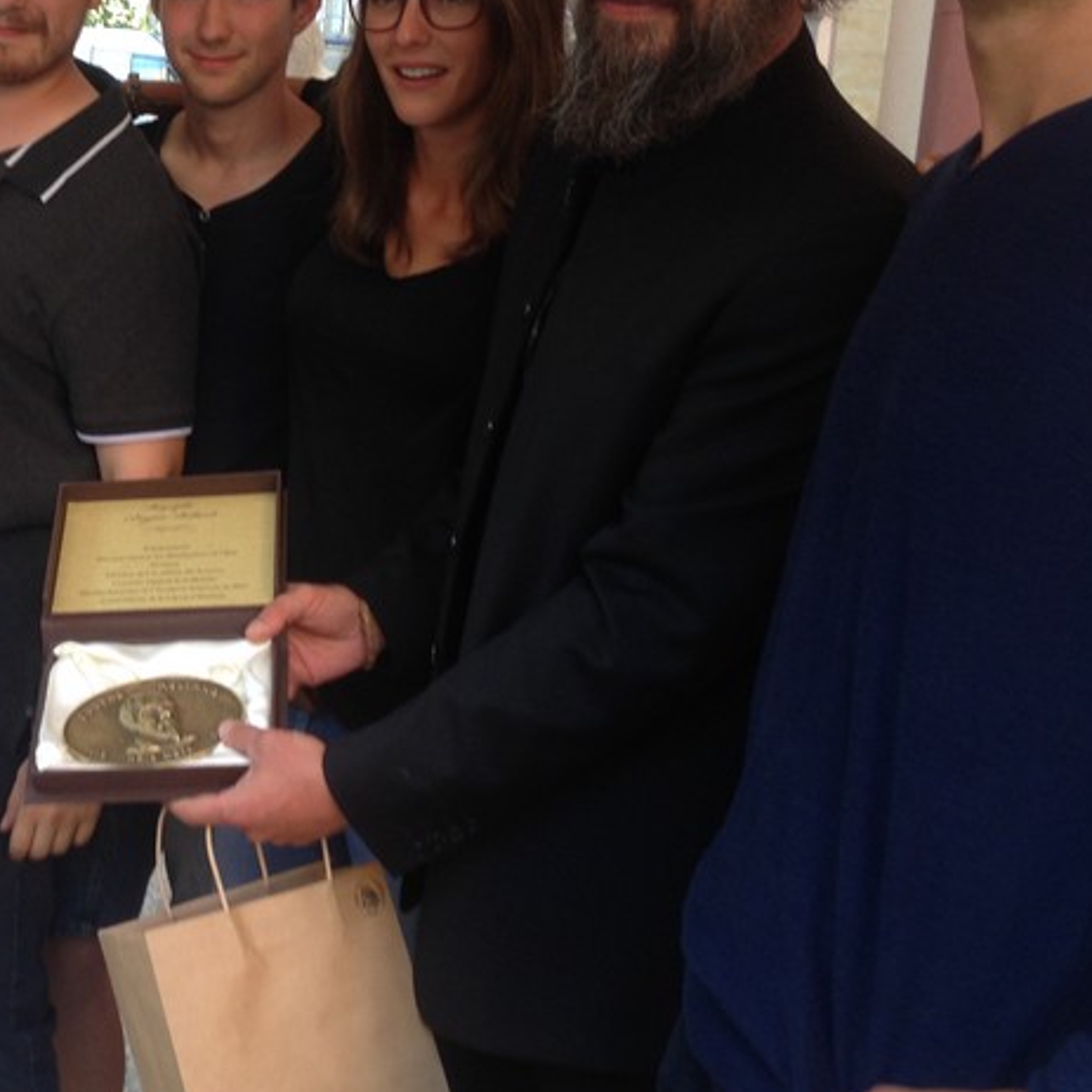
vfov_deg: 27.2
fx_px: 2248
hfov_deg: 26.0
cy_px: 387
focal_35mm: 63
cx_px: 19
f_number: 2.4
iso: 50
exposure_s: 1/30
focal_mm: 4.12
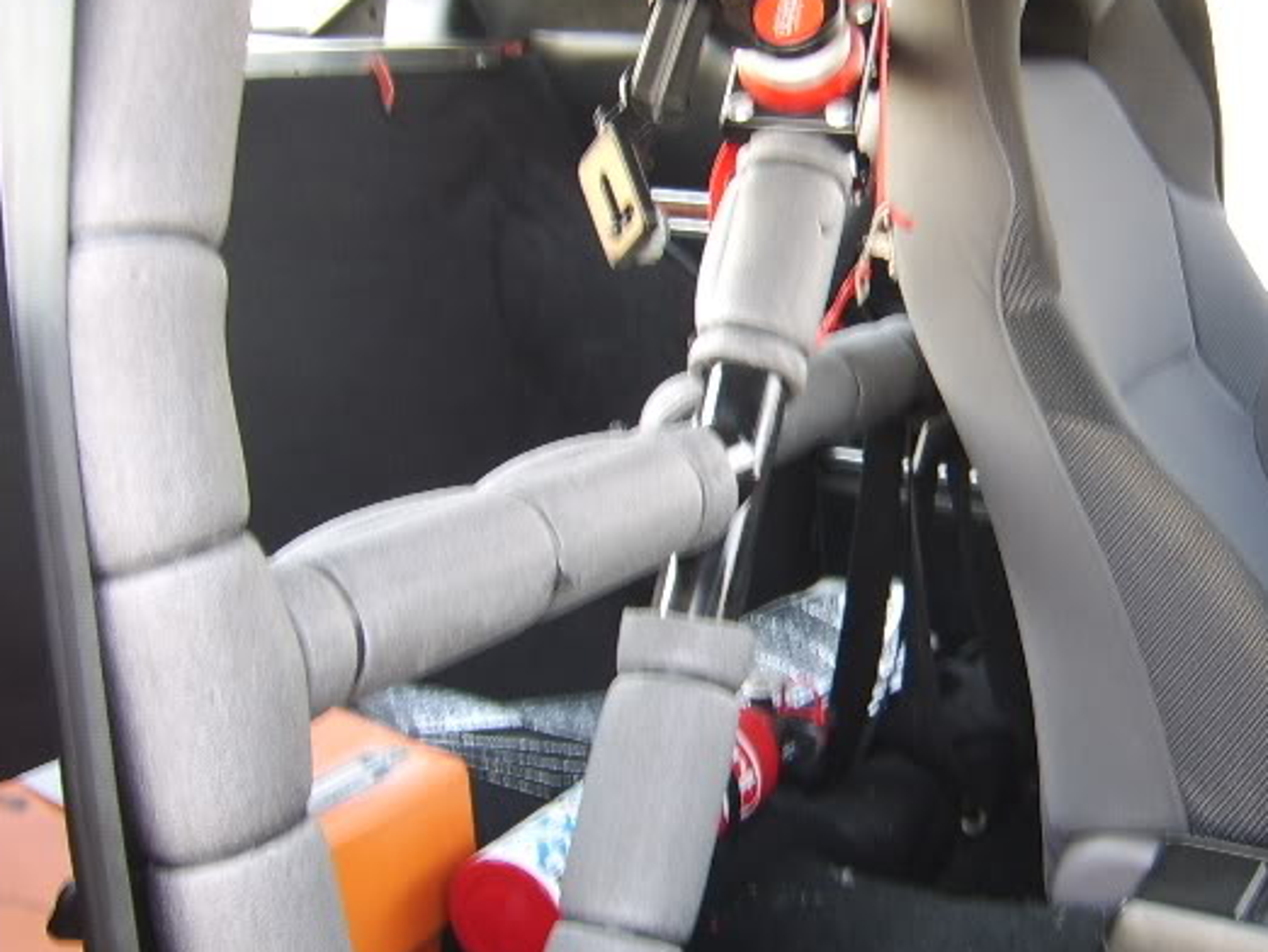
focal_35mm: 38
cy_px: 415
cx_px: 661
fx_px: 1393
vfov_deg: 37.7
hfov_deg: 48.9
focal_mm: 8.13
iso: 71
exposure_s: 1/9
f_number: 2.7
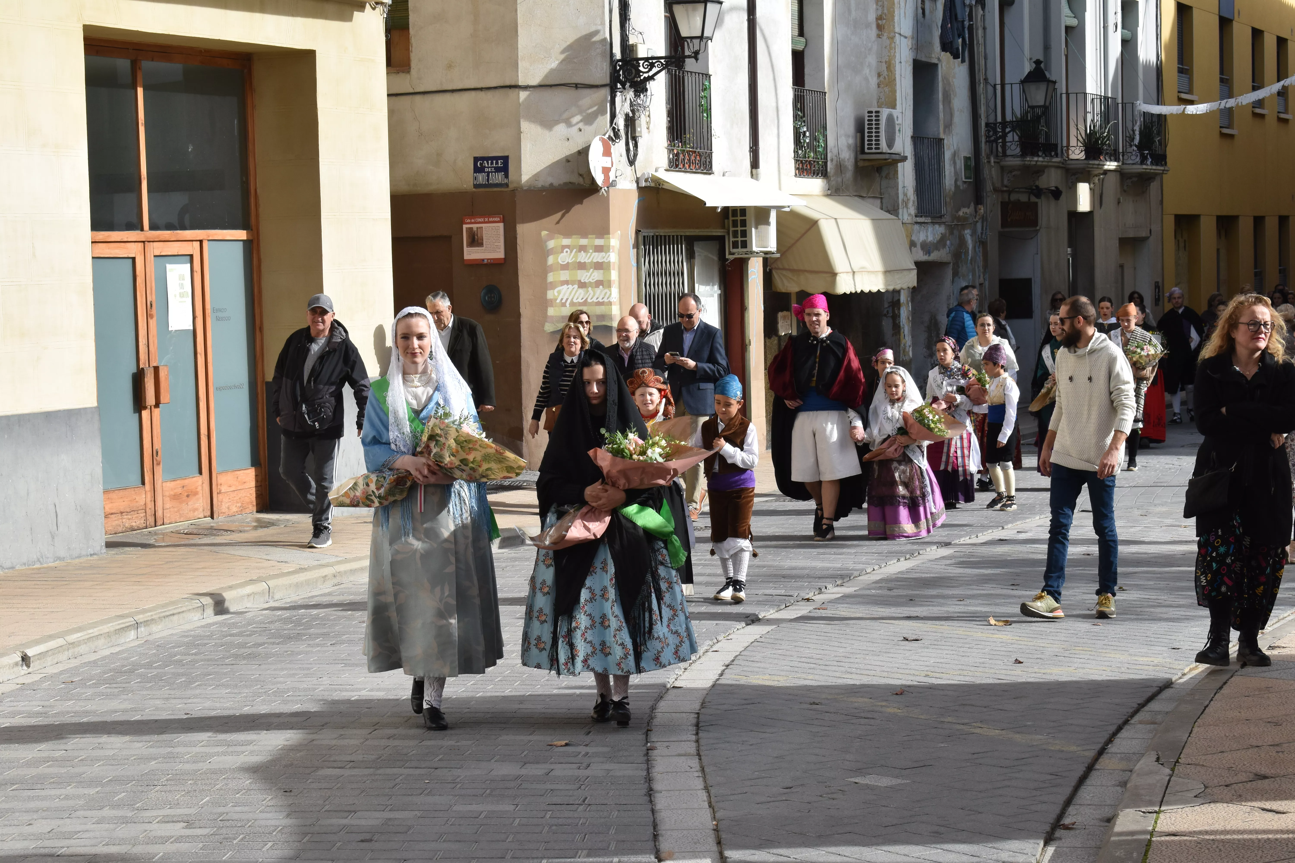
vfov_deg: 16.6
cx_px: 648
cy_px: 432
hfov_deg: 24.6
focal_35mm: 82
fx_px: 2967
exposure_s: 1/500
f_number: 11
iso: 400
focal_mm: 55
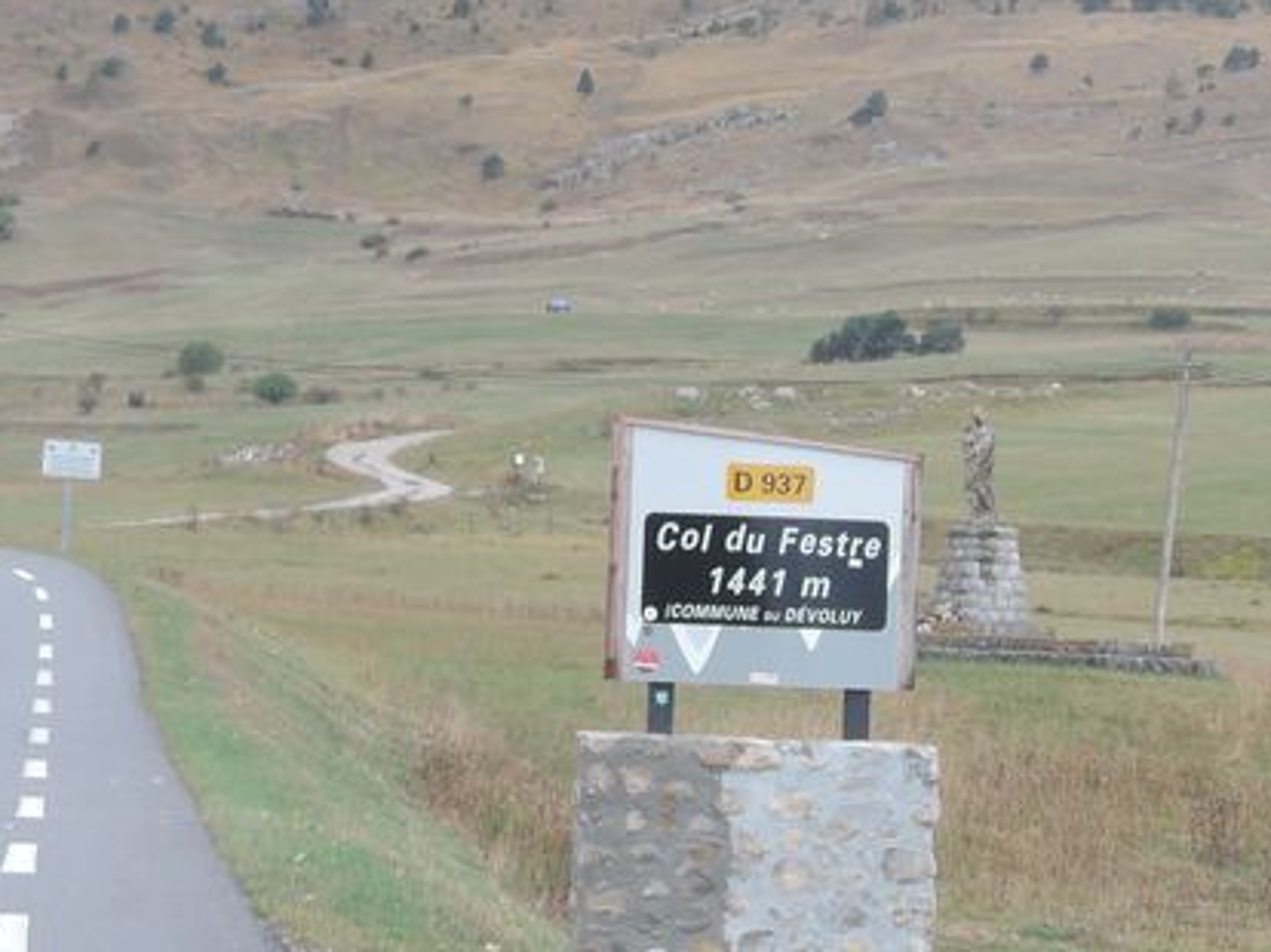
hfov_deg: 12.2
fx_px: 5945
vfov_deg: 9.1
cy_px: 15
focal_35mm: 162
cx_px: 909
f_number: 5
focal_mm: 14.3
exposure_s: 1/100
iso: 180
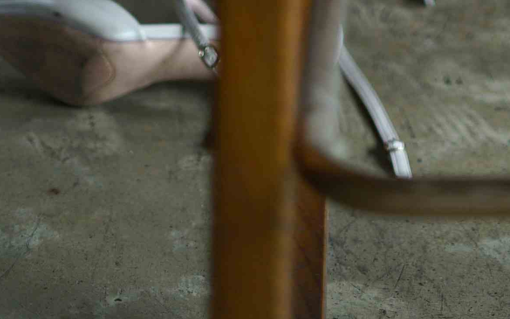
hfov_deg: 11.2
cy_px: -598
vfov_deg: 6.5
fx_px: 2571
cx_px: 560
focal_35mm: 185
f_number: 1.8
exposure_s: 1/50
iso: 160
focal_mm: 50
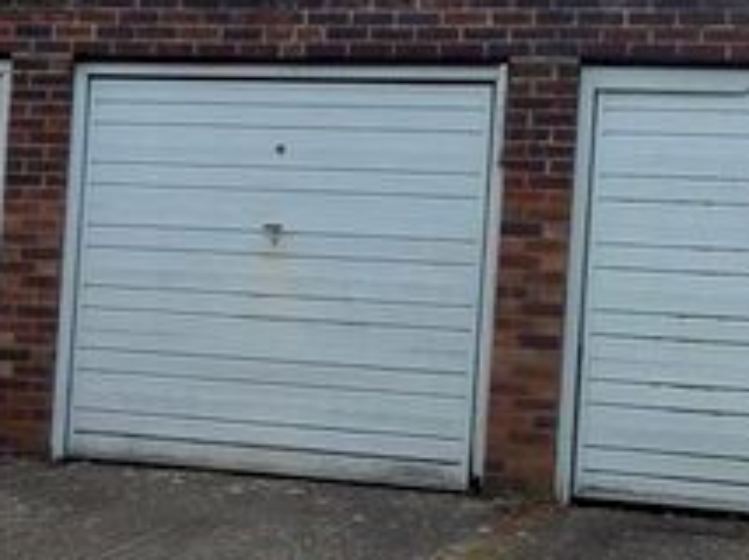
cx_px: 346
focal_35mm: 72
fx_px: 1556
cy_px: 327
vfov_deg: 20.4
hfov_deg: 27.1
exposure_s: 1/1250
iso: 125
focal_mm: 4
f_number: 3
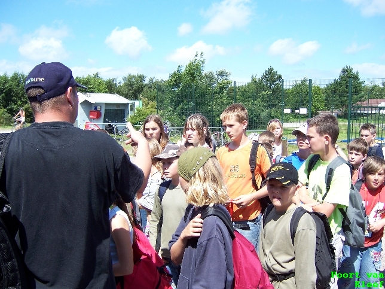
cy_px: 144
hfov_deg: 51.4
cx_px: 192
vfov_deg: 39.7
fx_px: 400
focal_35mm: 36
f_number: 2.8
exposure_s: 1/640
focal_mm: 6.2
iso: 80
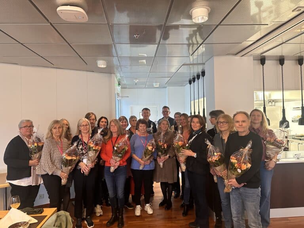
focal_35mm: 24
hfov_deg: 71.6
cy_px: 114
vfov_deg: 56.8
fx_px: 211
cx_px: 152
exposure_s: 1/50
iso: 640
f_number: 1.78
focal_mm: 6.86
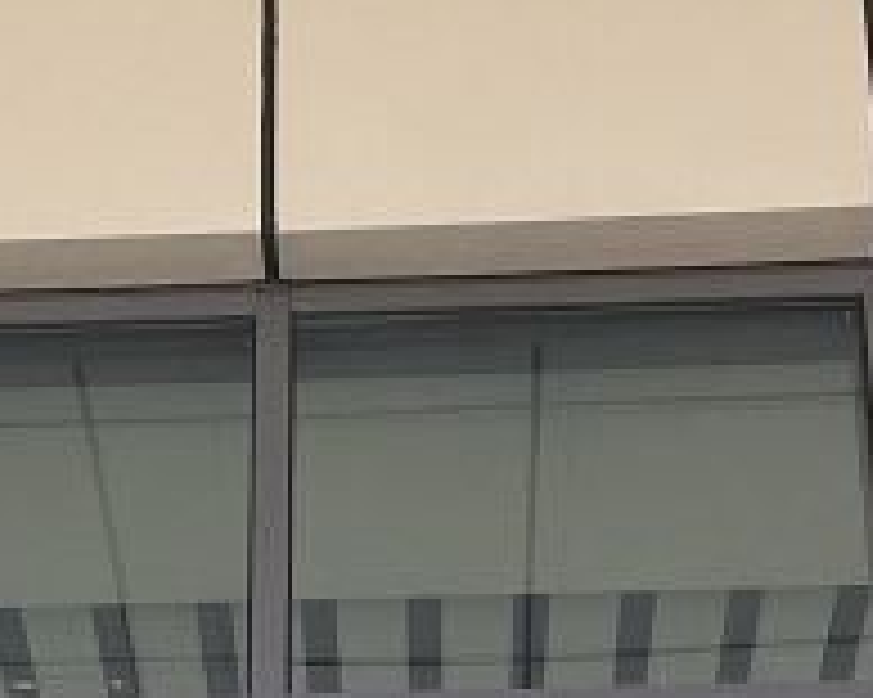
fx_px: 3021
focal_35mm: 117
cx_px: 243
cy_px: 1013
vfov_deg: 12.6
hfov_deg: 16.4
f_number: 2.2
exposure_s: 1/296
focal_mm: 4.15
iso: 25
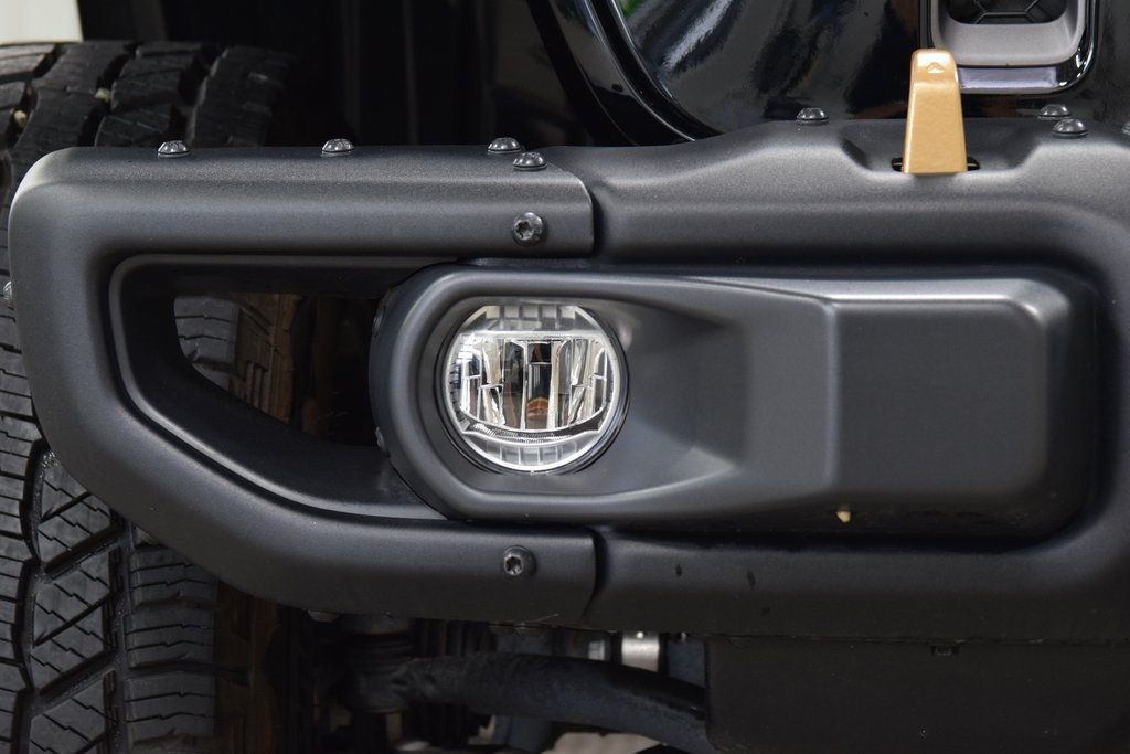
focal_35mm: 105
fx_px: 3296
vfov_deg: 13.0
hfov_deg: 19.5
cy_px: 377
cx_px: 565
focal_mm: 70
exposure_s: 1/30
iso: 1600
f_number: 6.3
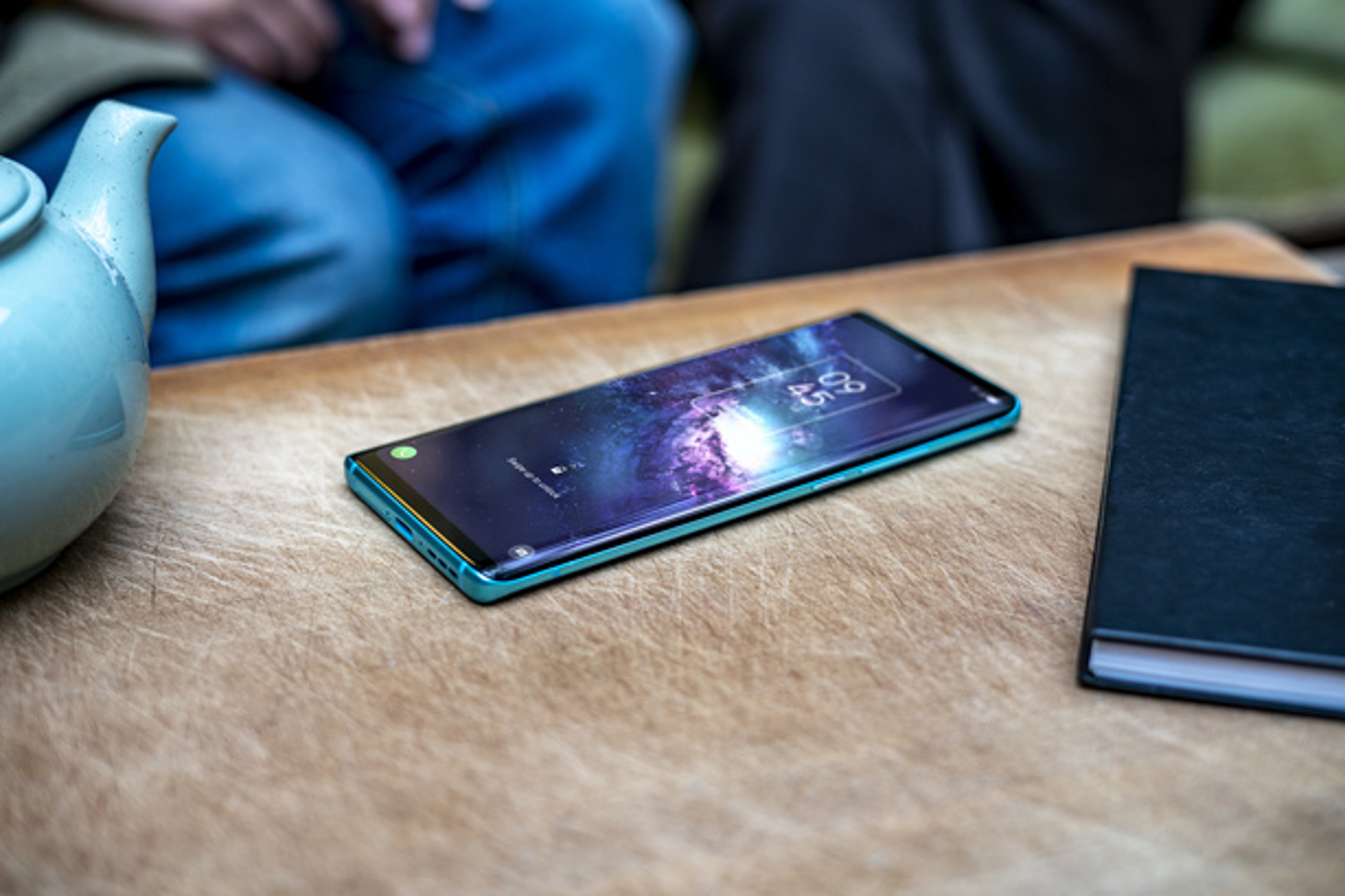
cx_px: 672
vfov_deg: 27.0
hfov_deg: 39.6
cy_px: 448
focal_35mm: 50
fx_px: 1867
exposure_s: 1/100
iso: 400
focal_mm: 50
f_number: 2.8
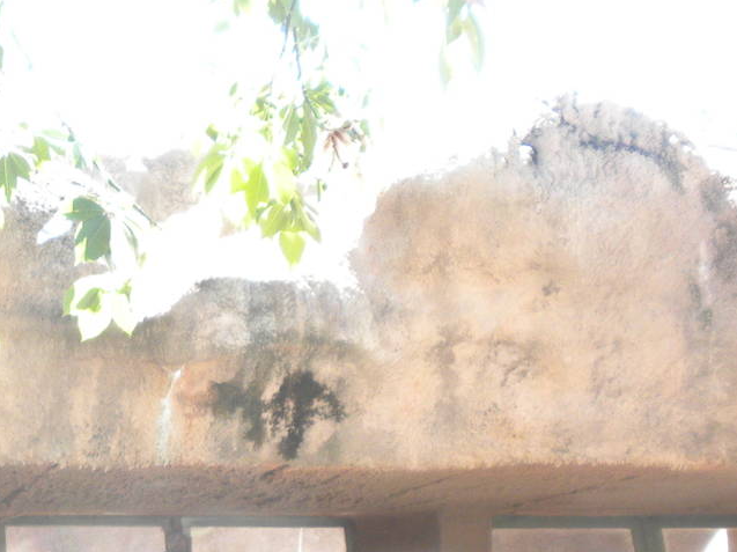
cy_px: 683
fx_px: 1979
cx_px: -5
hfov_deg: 20.4
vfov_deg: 15.3
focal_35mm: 93
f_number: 3.5
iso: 136
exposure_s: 1/75.8
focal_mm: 6.6
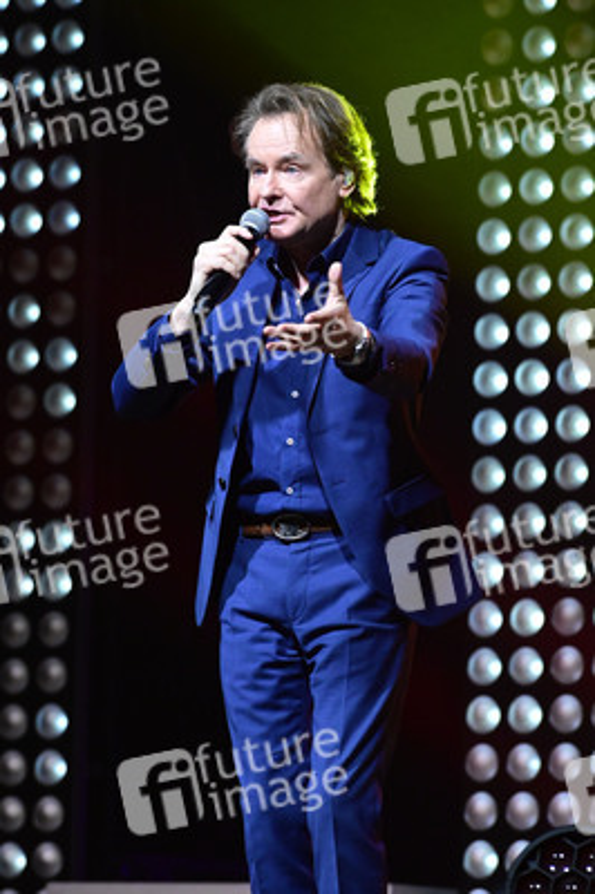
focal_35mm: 200
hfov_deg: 6.9
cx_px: 298
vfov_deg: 10.3
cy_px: 447
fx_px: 4967
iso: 8000
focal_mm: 200
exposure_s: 1/500
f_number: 6.3
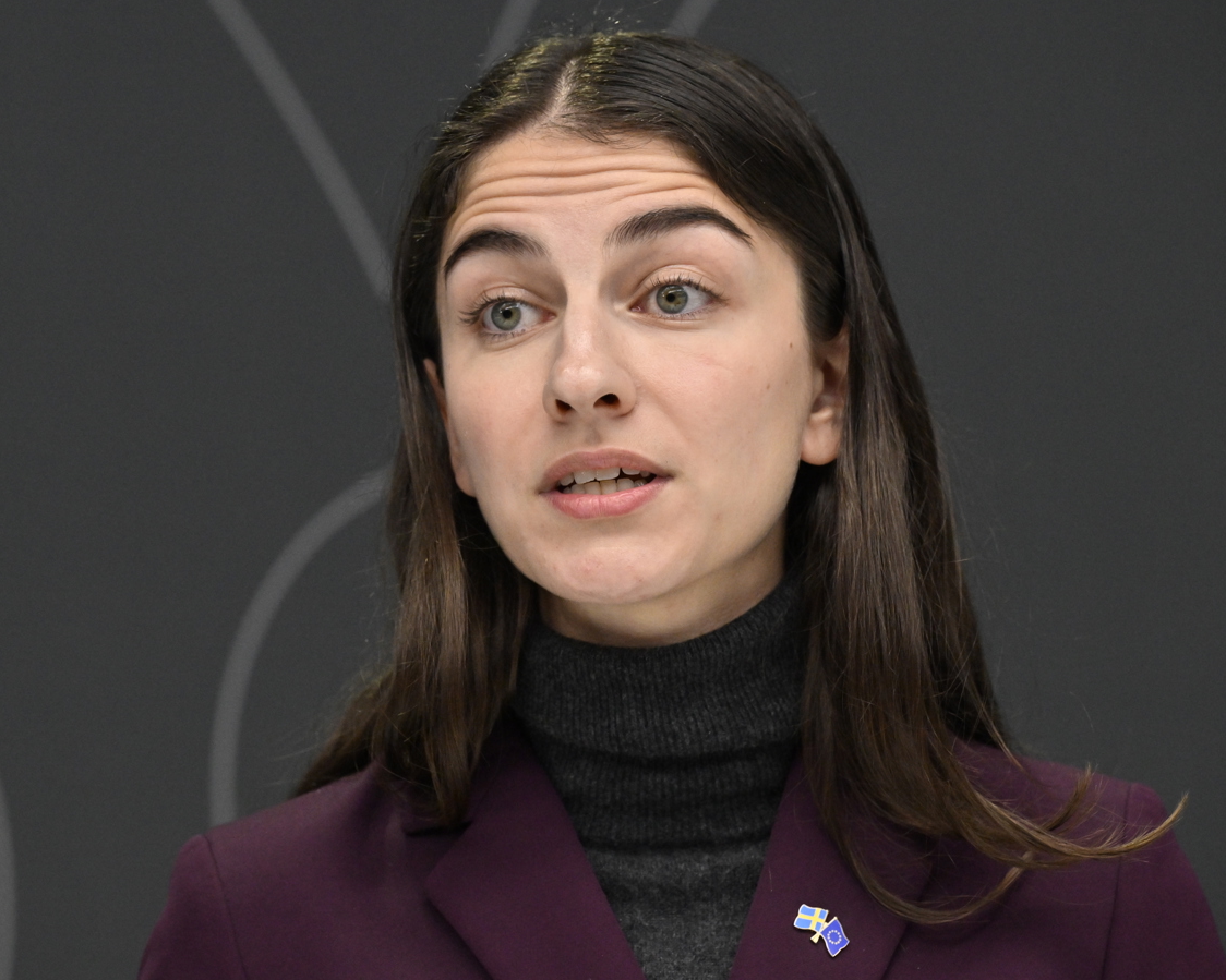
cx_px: 609
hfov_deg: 8.5
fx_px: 8236
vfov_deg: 6.8
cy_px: 489
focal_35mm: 227
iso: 2500
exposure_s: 1/500
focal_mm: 200
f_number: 5.6
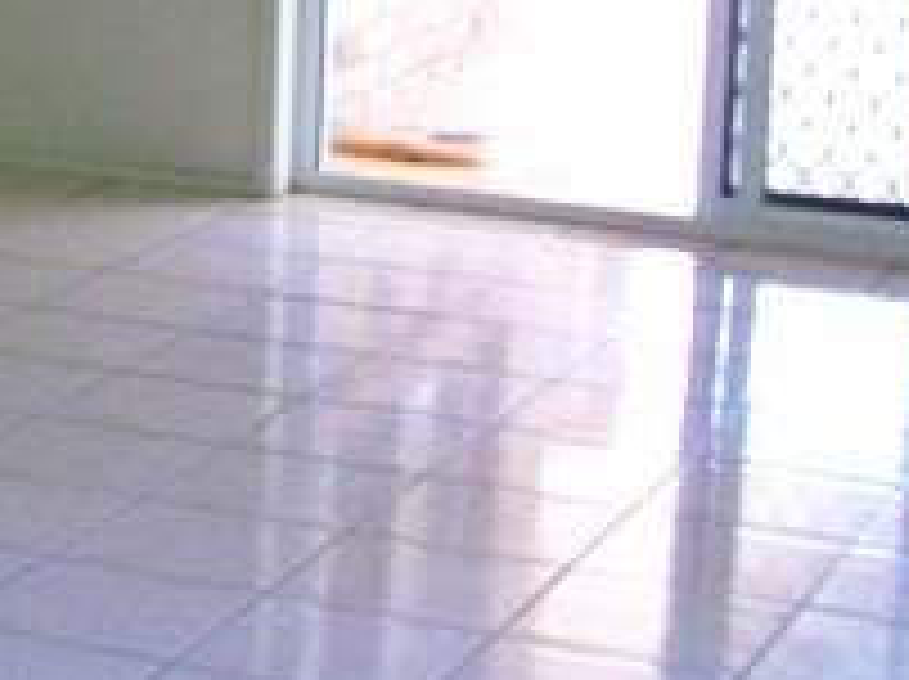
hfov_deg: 14.5
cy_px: -180
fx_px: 3331
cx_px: -472
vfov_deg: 11.4
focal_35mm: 127
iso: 98
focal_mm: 5.7
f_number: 2.8
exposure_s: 1/60
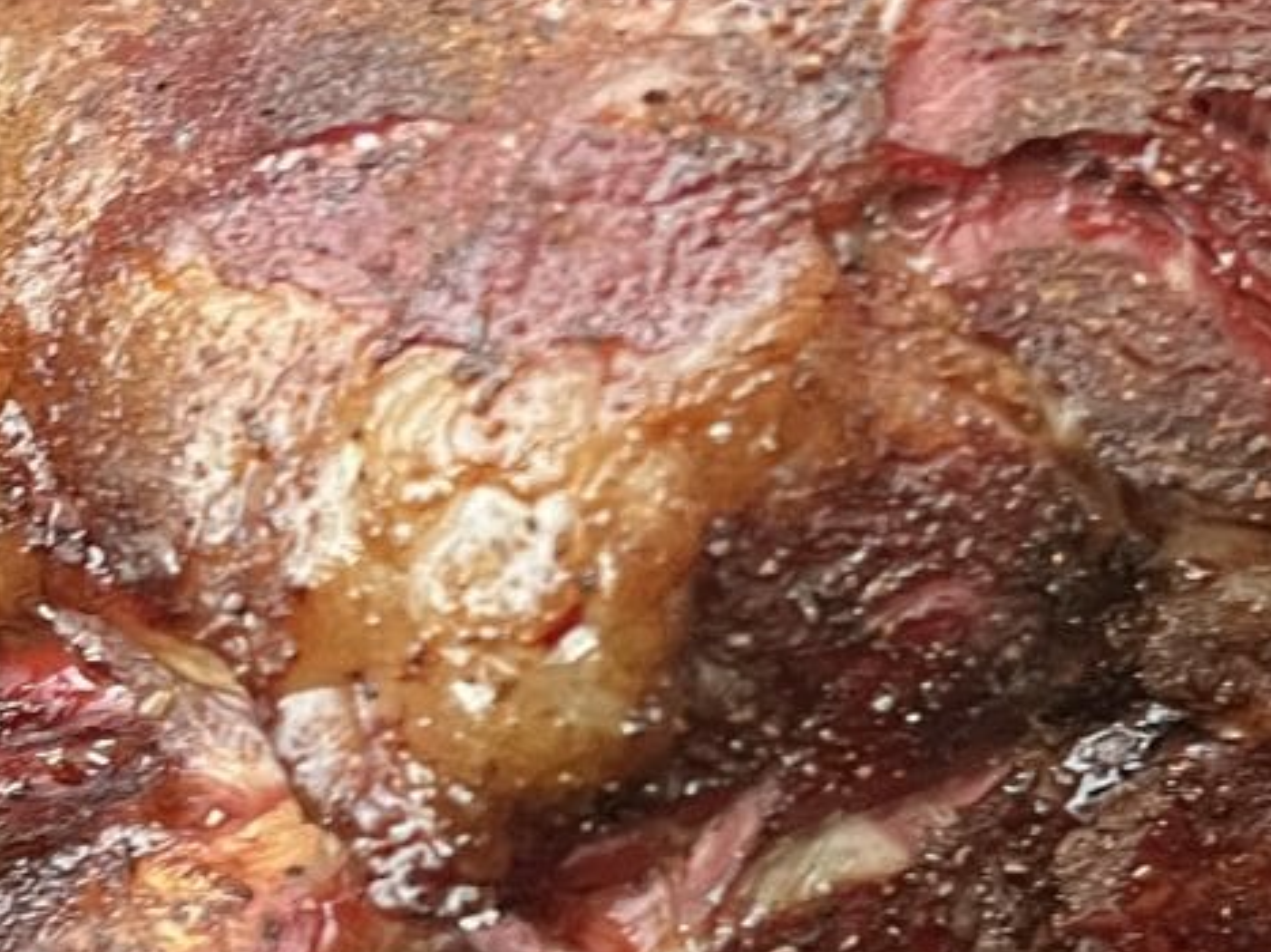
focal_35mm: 107
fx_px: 3928
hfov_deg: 18.3
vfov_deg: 13.7
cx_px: 819
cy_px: 900
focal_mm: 5.7
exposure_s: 1/30
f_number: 1.5
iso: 640
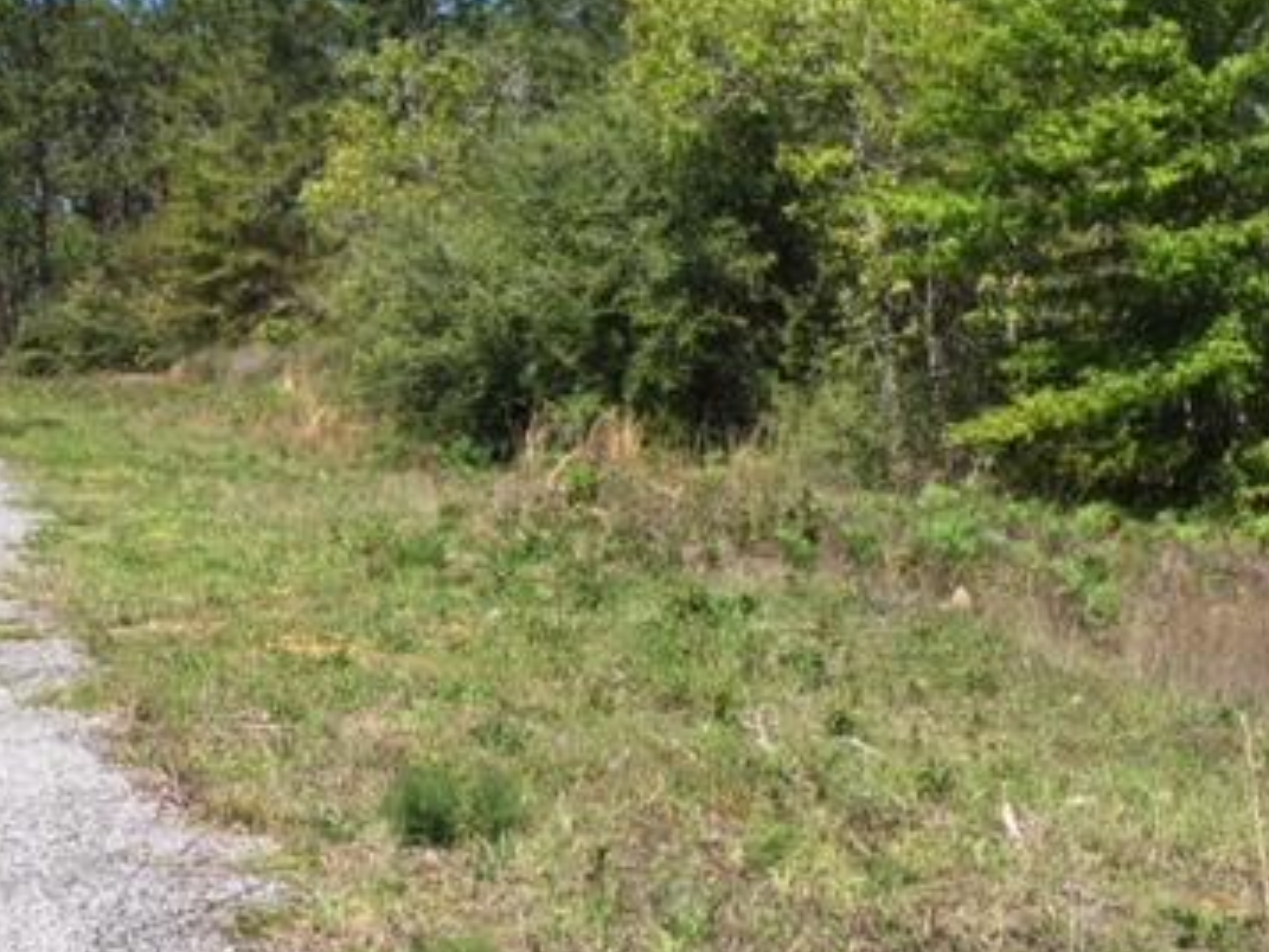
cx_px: 665
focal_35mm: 52
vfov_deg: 28.0
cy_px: 483
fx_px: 1907
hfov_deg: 36.8
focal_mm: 4.15
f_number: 2.2
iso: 32
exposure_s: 1/1721
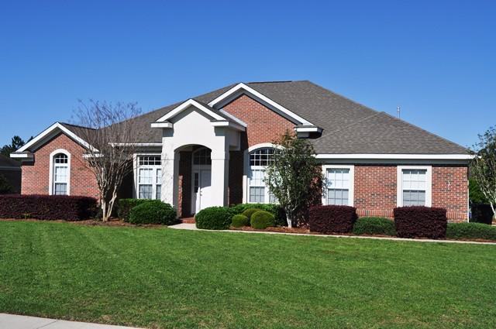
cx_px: 248
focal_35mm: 38
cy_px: 164
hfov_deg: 51.3
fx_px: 516
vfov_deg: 35.4
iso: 200
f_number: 8
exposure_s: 1/1000
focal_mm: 25
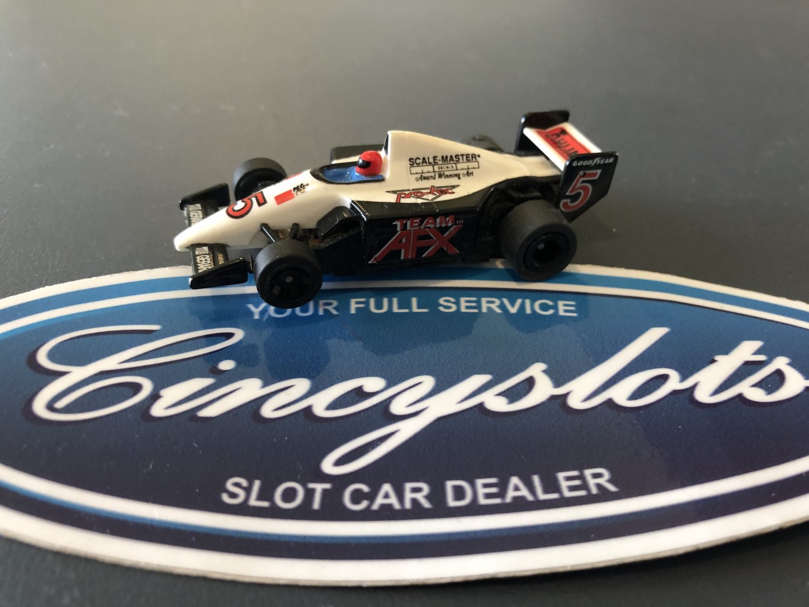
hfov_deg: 63.4
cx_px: 404
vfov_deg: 49.7
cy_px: 304
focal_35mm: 28
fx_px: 654
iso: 64
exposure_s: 1/15
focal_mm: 3.99
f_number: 1.8
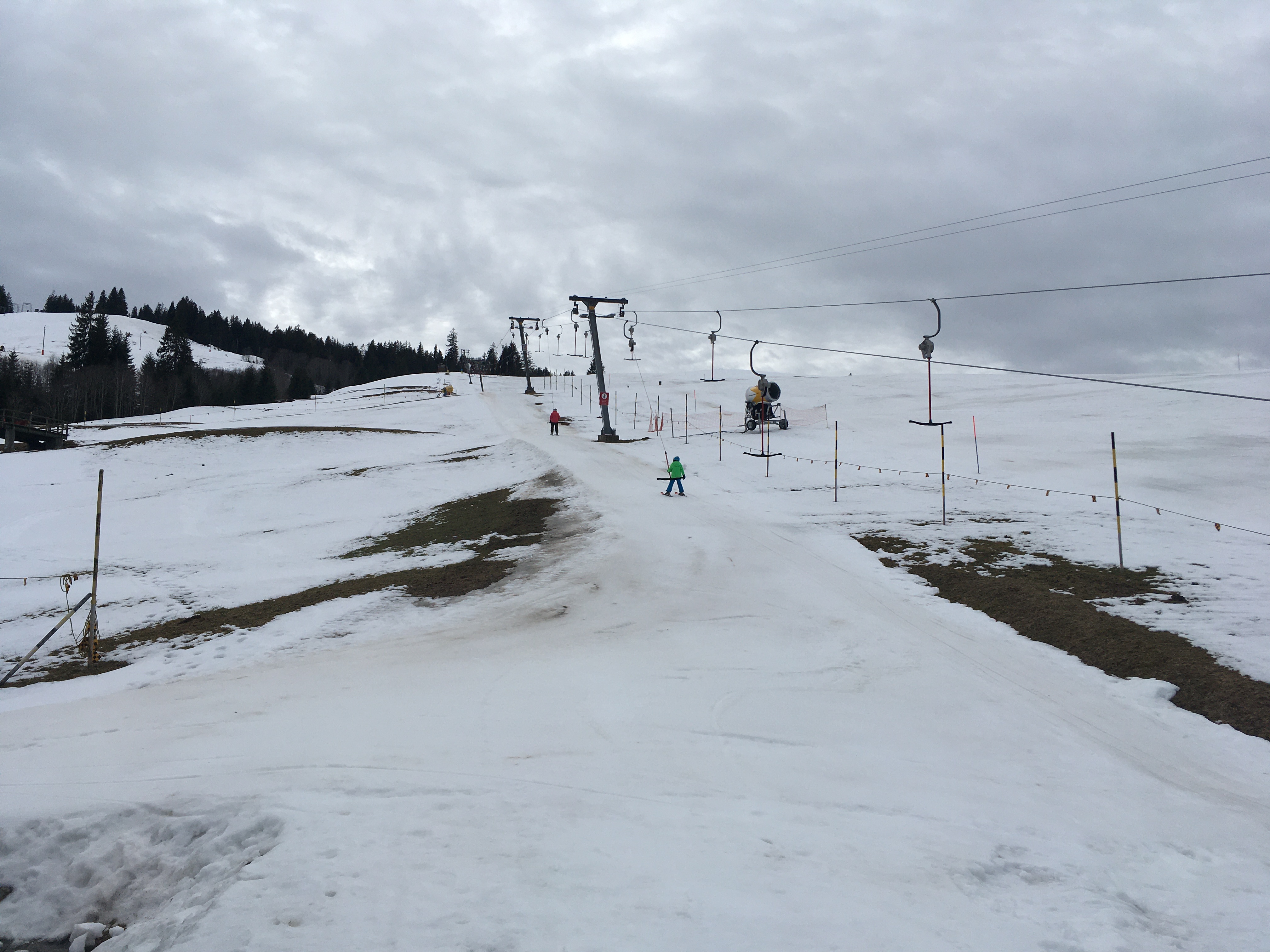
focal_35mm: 29
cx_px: 635
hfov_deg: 61.7
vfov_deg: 48.2
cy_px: 476
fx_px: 1064
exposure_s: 1/3497
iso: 25
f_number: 2.2
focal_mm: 4.15
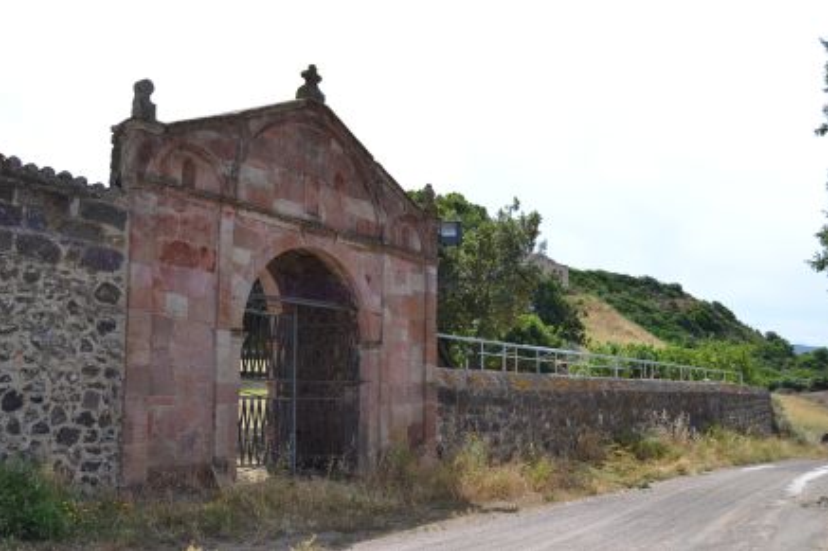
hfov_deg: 53.8
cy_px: 271
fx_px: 816
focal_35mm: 36
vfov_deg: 37.3
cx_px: 419
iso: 400
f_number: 6.3
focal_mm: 23
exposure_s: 1/1600
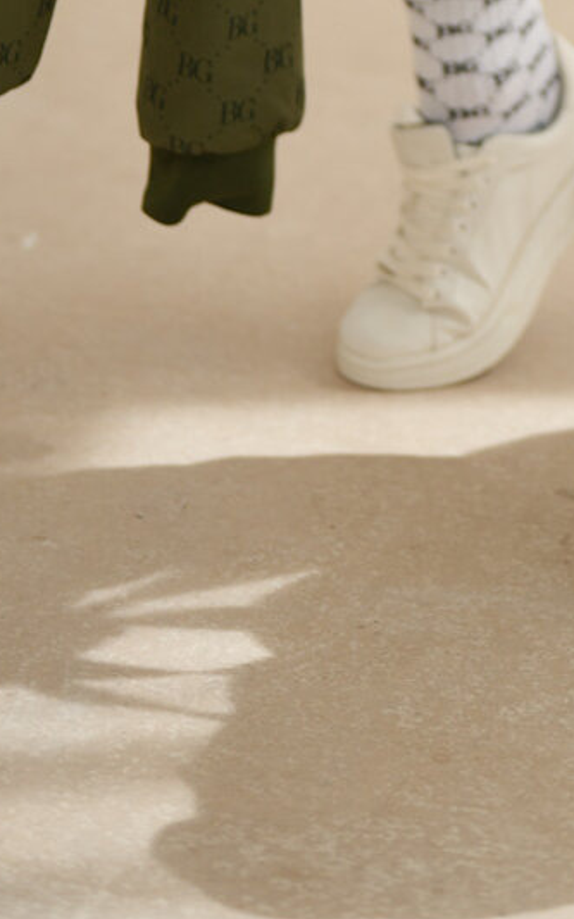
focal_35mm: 153
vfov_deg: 13.1
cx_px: 646
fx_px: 3831
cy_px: -374
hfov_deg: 8.5
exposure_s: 1/500
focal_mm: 50
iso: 100
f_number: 1.4
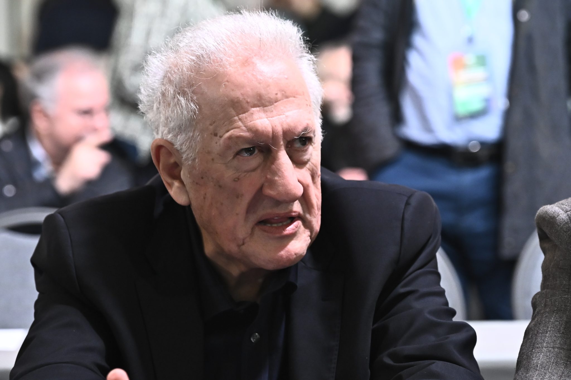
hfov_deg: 13.1
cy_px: 190
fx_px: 2490
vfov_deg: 8.7
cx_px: 286
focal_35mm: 157
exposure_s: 1/250
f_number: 4.5
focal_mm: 105
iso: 2800
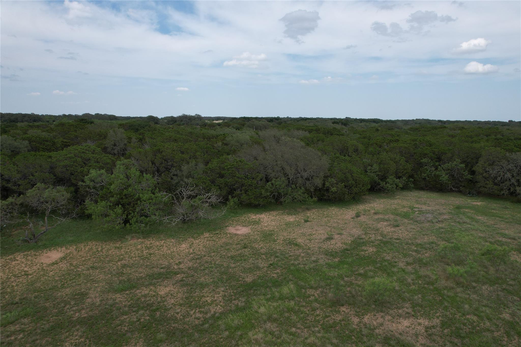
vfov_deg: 57.2
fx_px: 318
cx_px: 260
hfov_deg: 78.6
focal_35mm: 22
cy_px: 174
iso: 100
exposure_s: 1/2000
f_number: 2.8
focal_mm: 8.38
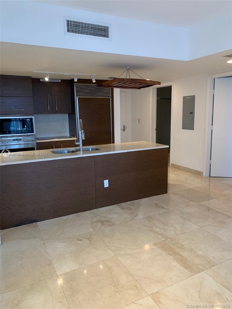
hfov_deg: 53.1
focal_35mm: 26
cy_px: 154
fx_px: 232
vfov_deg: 67.3
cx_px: 116
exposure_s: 1/60
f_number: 1.8
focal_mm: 4.25
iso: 64
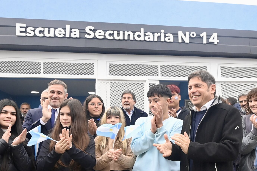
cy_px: 117
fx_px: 186
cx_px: 128
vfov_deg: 48.5
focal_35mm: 26
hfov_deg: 69.4
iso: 1600
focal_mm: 14
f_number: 3.5
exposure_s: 1/2500
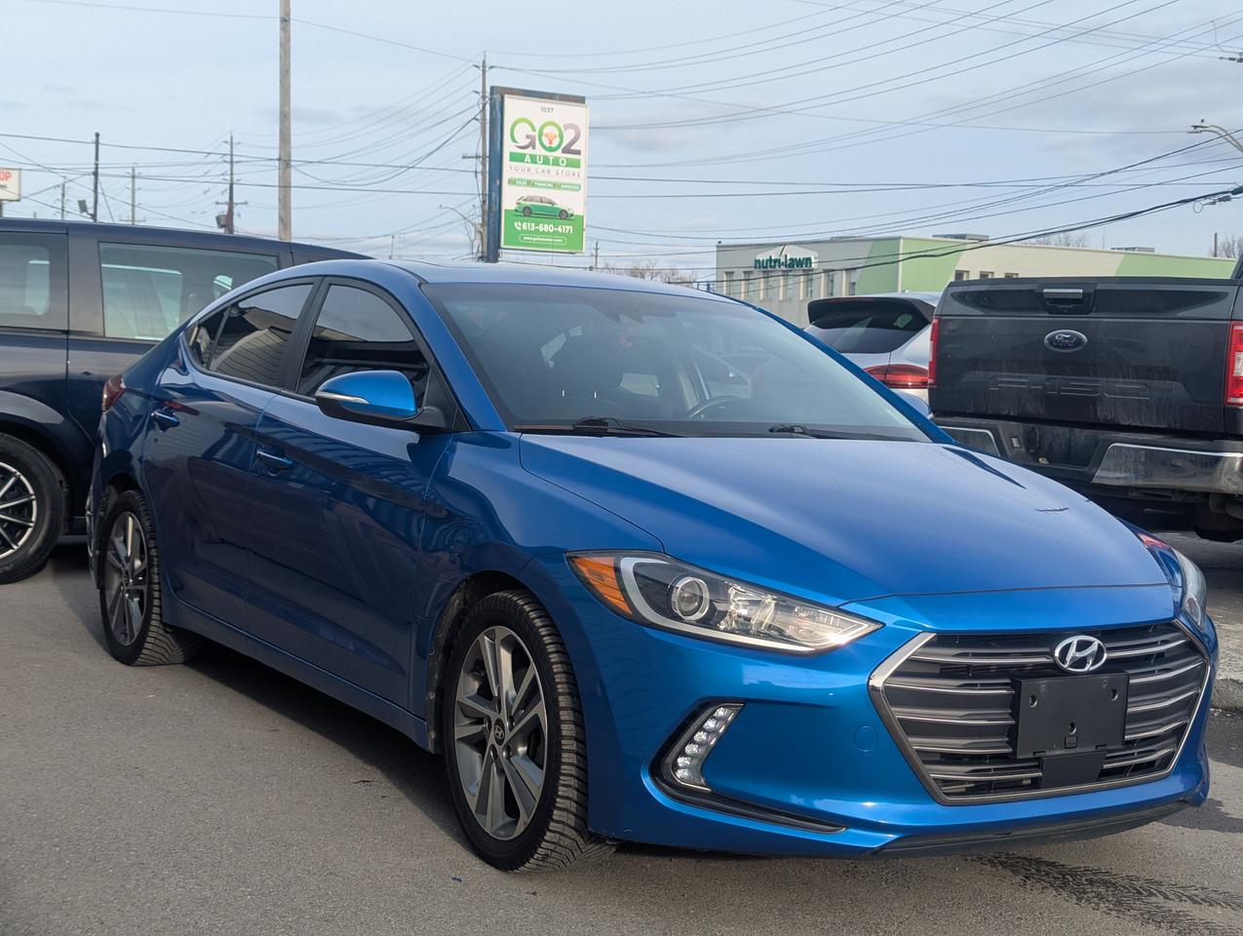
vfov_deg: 30.3
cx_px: 622
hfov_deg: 39.6
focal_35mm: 48
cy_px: 468
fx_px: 1726
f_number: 1.85
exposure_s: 1/808
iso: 45
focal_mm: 6.81
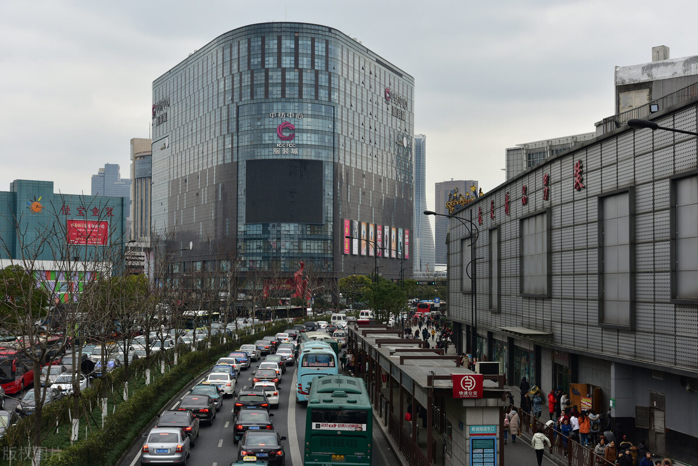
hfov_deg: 39.6
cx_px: 349
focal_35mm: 50
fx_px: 970
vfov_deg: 27.0
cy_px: 233
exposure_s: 1/250
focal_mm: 50
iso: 200
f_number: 8
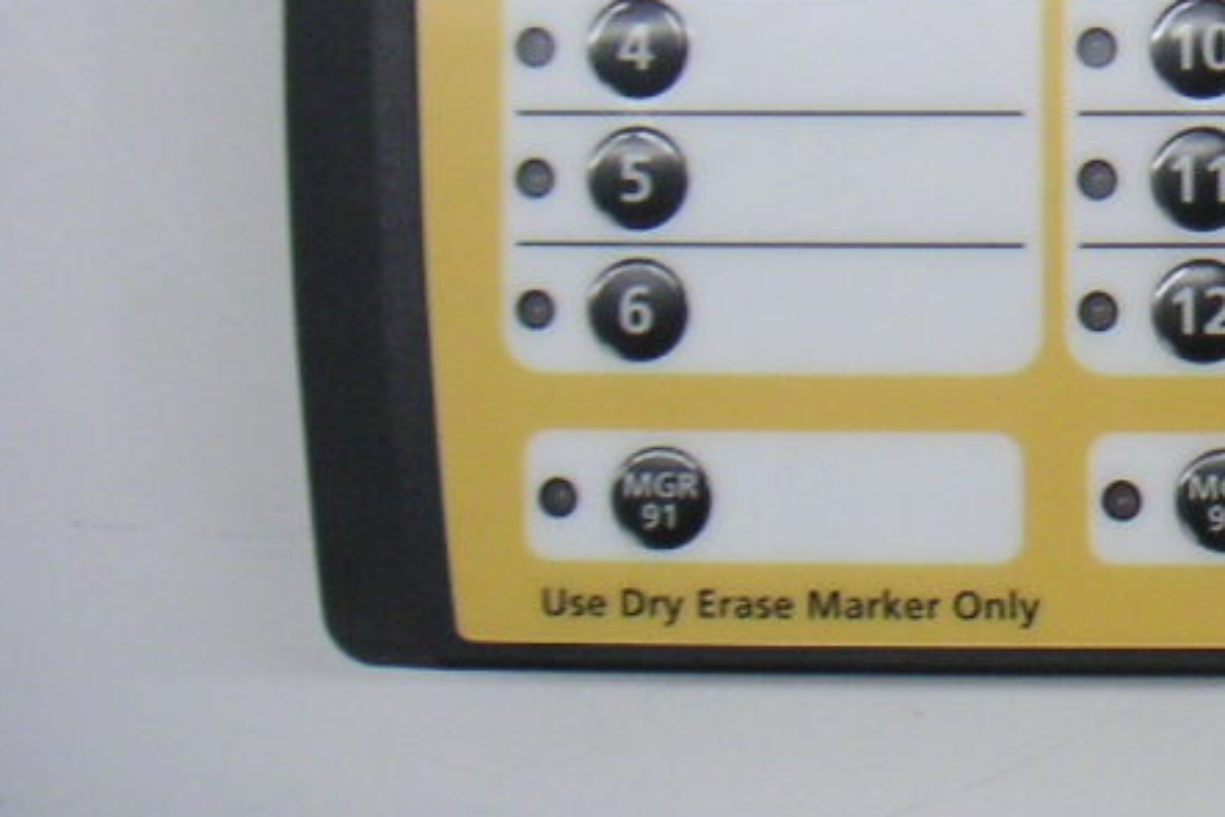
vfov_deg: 11.7
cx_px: 1724
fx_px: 3879
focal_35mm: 114
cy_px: -282
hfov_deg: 16.6
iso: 100
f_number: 2.8
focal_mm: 6
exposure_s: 1/45
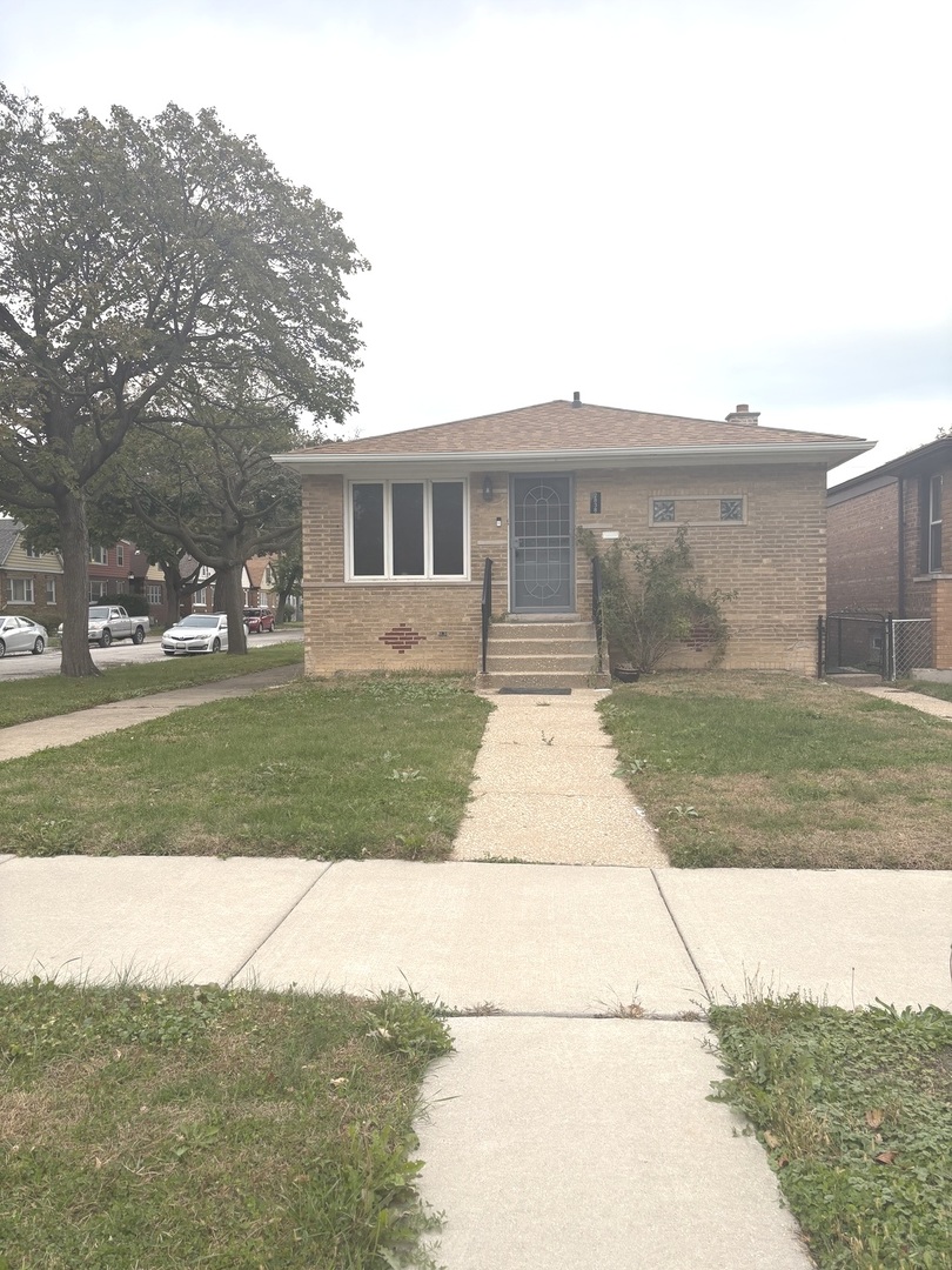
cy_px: 635
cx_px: 476
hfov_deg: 53.1
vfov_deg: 67.3
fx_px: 953
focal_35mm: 26
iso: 50
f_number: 1.6
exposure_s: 1/450
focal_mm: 5.96
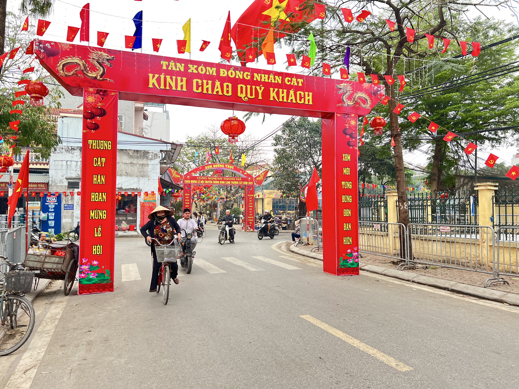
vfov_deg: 53.1
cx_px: 260
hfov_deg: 67.3
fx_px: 390
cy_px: 194
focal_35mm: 26
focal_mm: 5.7
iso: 125
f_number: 1.5
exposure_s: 1/121
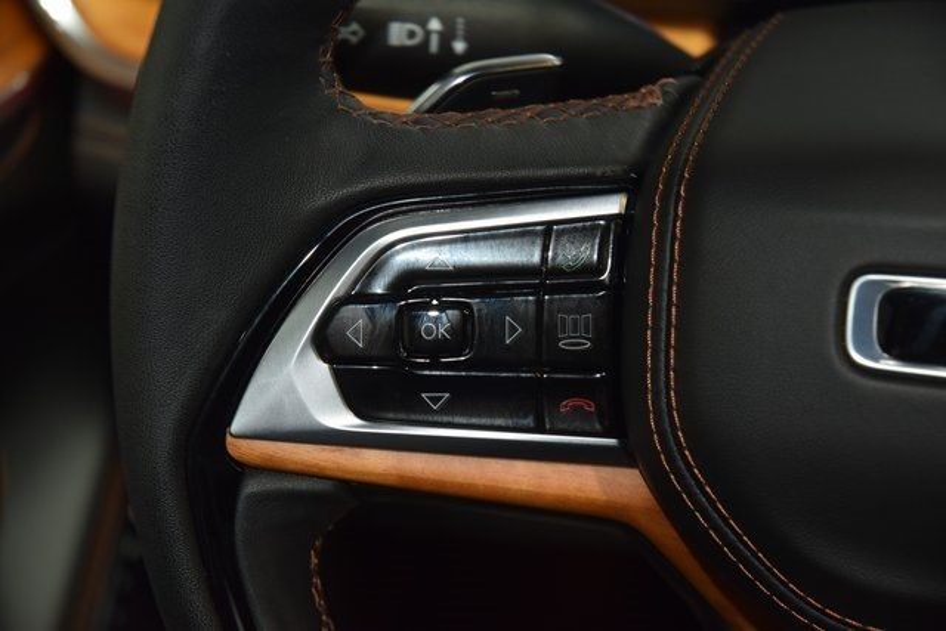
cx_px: 473
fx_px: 2760
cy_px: 316
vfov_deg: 13.0
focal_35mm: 105
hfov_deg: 19.5
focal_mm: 70
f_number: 4.5
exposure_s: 1/20
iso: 640
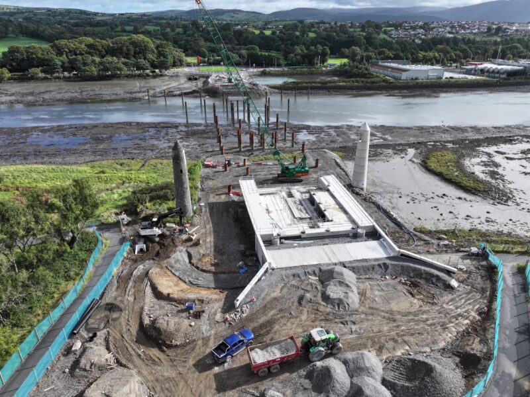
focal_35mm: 24
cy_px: 198
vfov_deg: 56.8
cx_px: 265
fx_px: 367
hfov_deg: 71.6
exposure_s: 1/1250
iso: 120
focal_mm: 12.29
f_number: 2.8
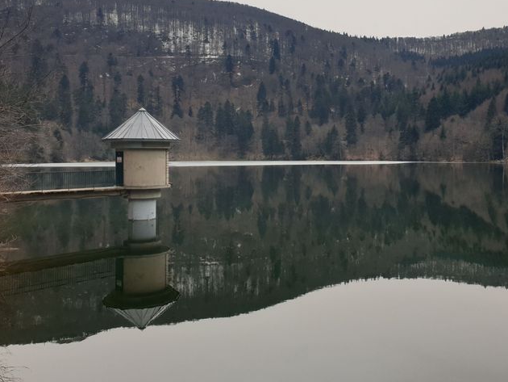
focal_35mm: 33
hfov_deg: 55.1
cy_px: 146
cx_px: 295
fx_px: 484
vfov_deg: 42.7
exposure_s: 1/1623
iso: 50
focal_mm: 4.3
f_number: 2.4
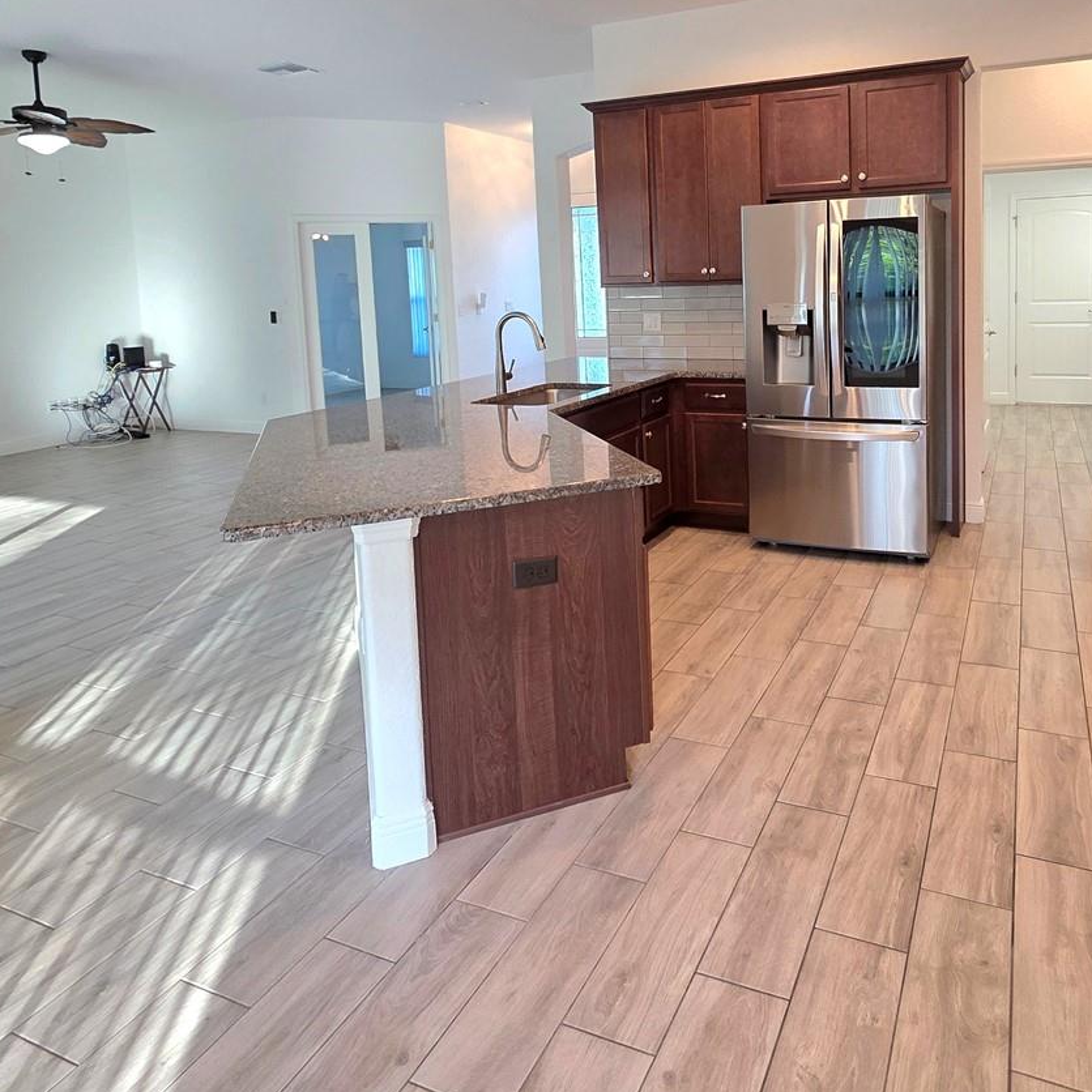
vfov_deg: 67.6
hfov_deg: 68.6
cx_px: 679
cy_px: 357
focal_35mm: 22
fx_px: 785
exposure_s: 1/120
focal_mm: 2.2
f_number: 1.9
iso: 250
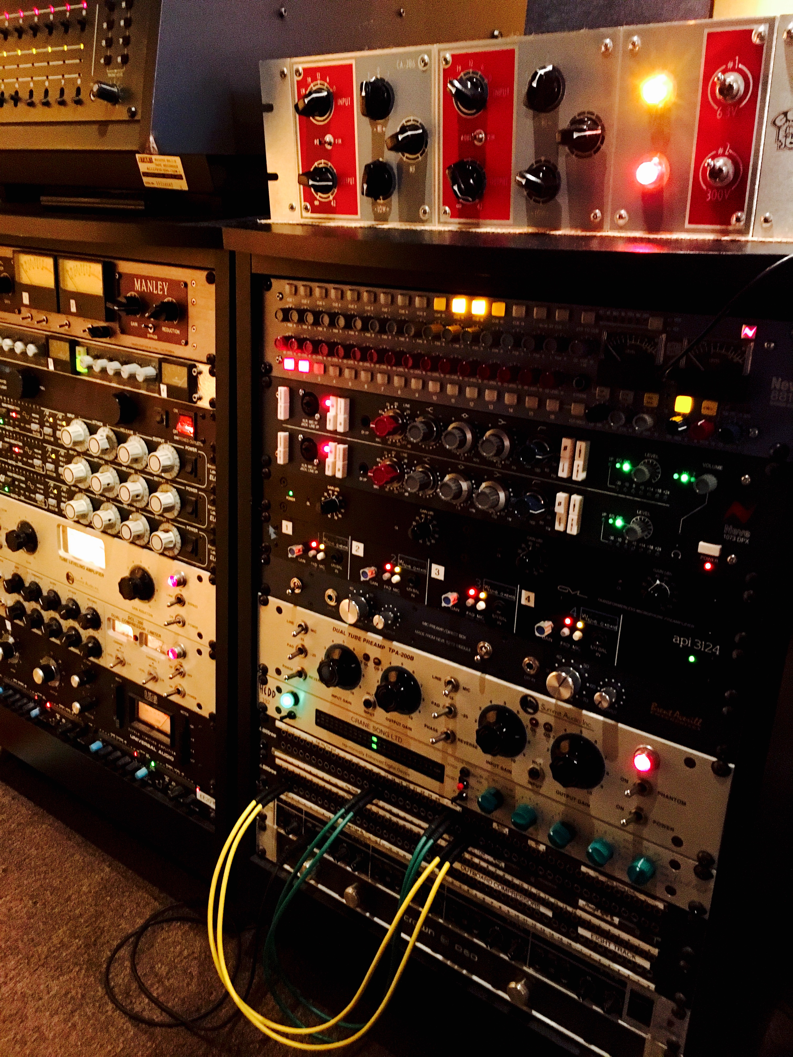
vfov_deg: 61.7
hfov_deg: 48.2
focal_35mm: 29
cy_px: 528
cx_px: 396
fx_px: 886
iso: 500
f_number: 2.2
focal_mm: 4.15
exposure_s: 1/15
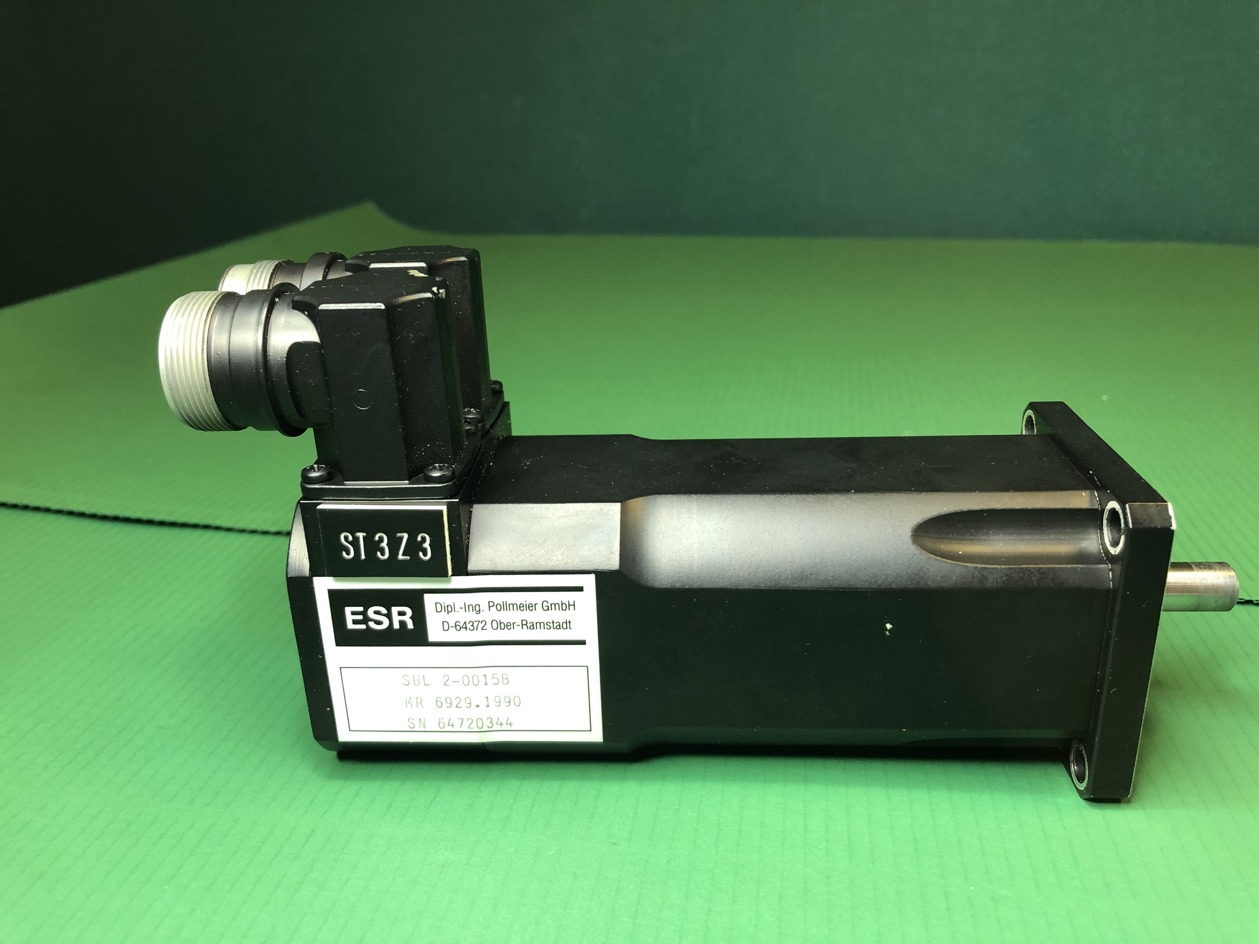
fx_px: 1018
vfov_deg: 49.7
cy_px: 472
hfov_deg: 63.4
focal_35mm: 28
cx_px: 630
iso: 32
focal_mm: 3.99
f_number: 1.8
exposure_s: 1/20
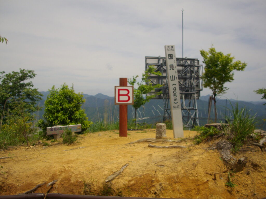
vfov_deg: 38.7
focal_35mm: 37
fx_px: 284
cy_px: 100
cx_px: 133
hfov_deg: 50.1
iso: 100
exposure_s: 1/800
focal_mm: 6.2
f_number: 5.6
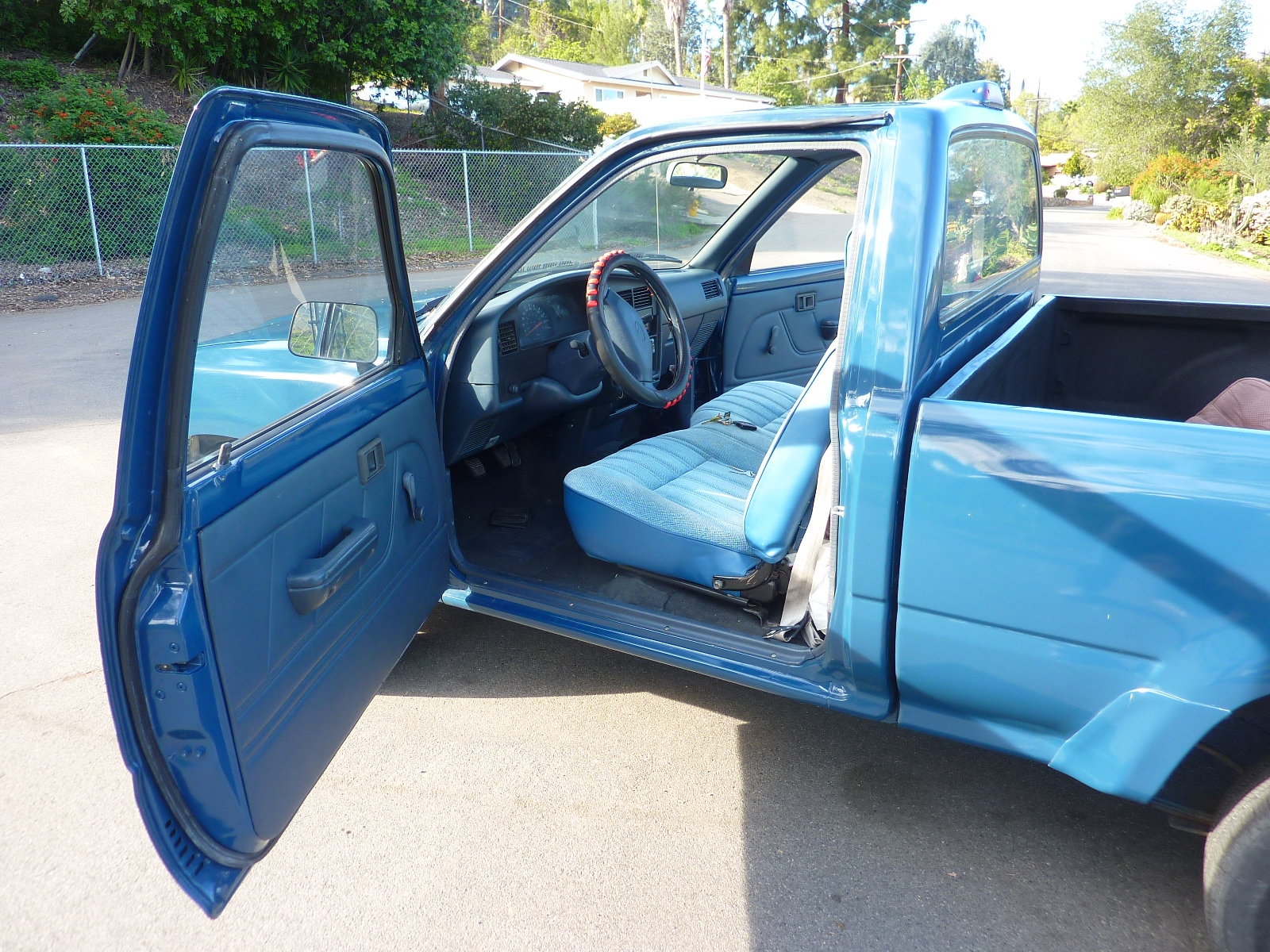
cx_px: 635
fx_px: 917
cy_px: 476
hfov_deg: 69.4
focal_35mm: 25
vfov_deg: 54.9
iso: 80
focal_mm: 4.1
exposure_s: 1/60
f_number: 3.3
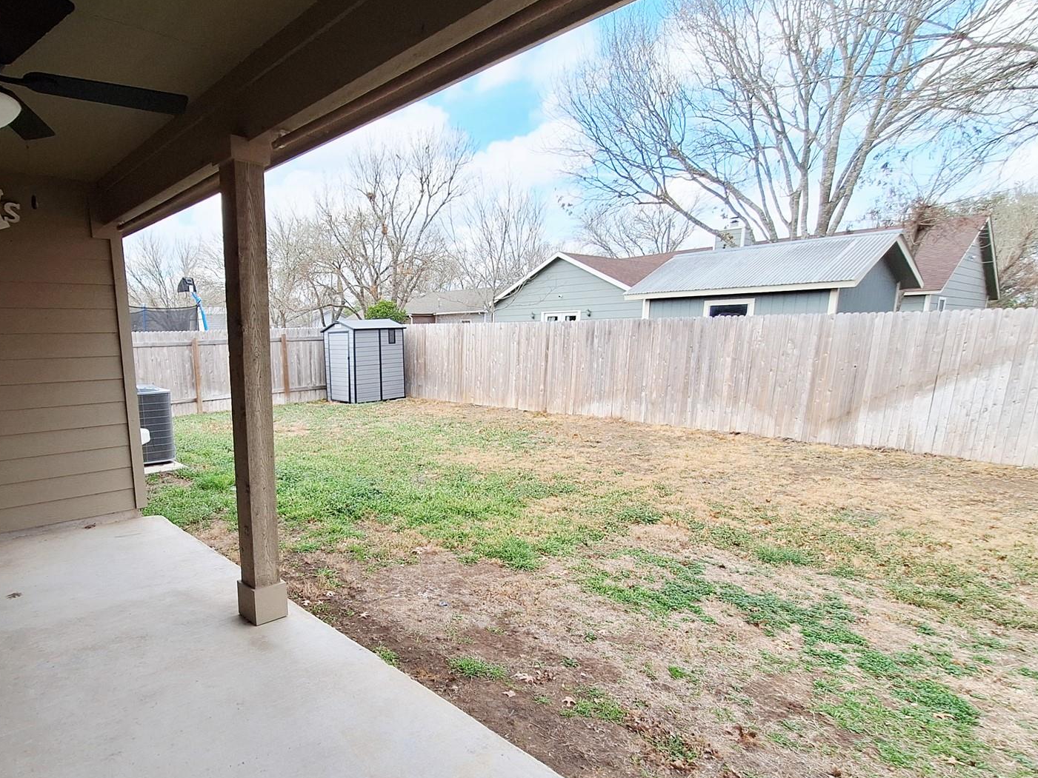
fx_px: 570
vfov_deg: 68.0
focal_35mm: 19
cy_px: 469
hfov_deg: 82.8
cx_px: 380
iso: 40
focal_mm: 1.74
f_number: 2.2
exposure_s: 1/805
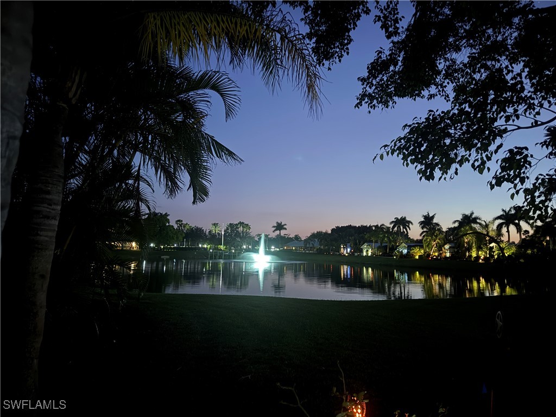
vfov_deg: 56.8
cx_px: 278
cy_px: 208
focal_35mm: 24
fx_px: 385
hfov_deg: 71.6
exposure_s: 1/5
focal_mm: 6.76
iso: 1600
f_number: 1.78
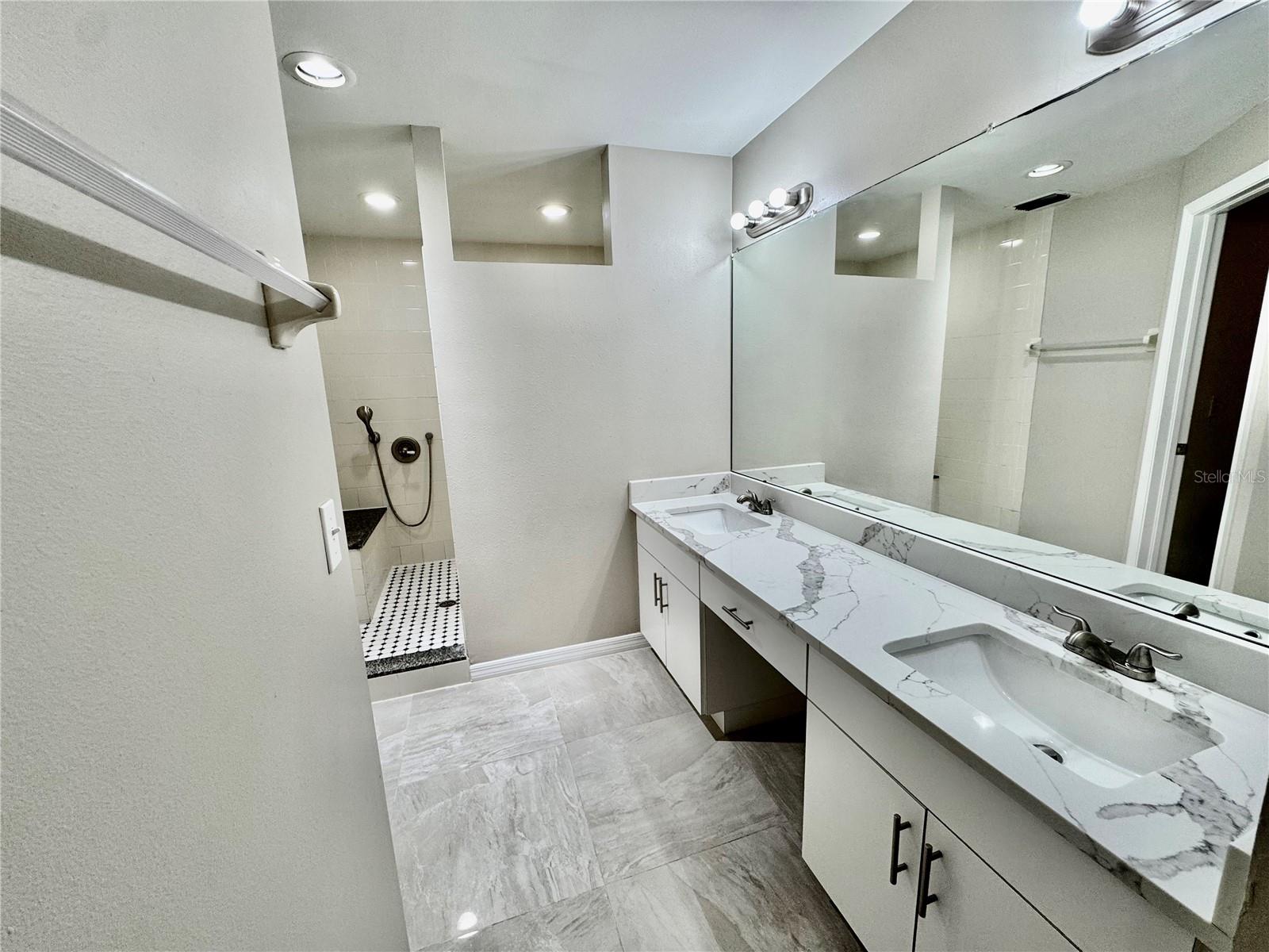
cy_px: 476
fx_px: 513
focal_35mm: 14
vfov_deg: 85.7
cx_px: 634
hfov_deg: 102.1
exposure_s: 1/120
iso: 100
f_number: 2.2
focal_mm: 2.22
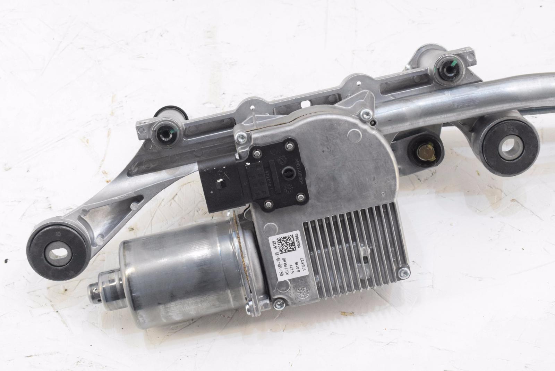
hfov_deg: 28.1
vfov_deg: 18.9
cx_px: 278
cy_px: 186
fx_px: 1110
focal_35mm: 72
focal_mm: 48
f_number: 10
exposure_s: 1/125
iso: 3200
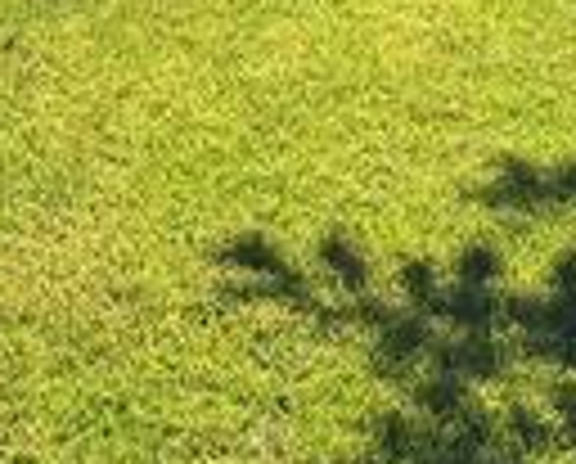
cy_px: -671
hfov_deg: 10.2
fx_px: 3195
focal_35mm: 187
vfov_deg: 7.7
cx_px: -50
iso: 80
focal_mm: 6.76
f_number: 1.78
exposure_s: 1/2415
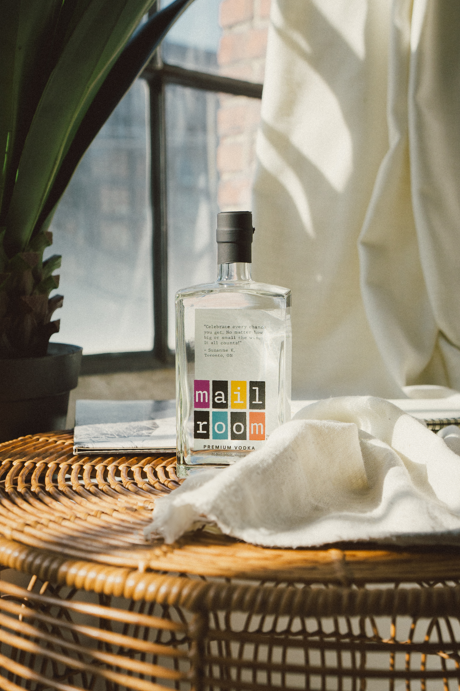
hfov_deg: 25.5
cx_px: 227
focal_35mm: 53
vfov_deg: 37.5
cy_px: 342
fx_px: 1016
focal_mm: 35
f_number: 3.5
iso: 400
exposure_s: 1/2500
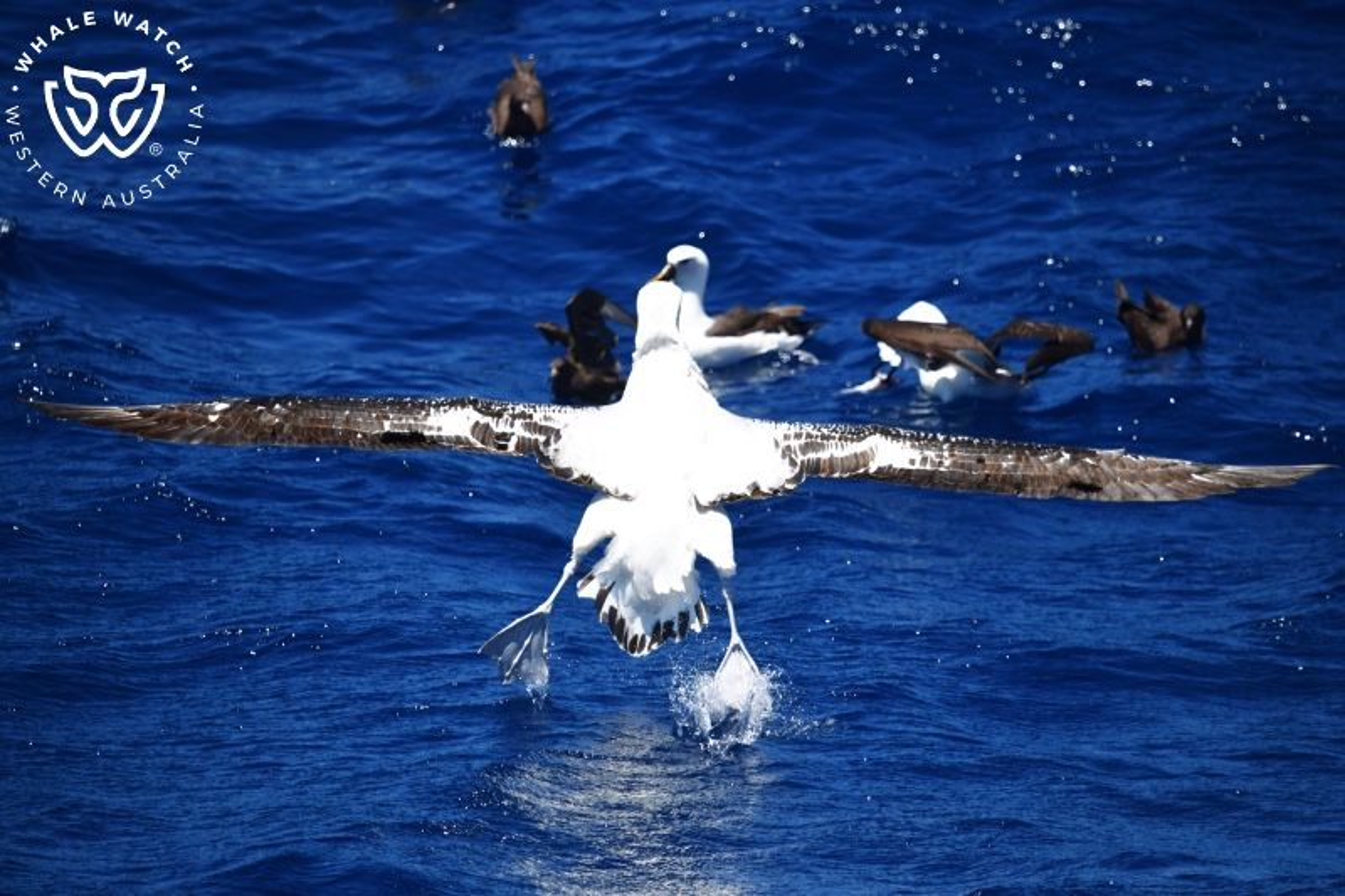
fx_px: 22411
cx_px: 672
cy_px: 448
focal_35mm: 600
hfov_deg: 3.4
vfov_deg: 2.3
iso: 800
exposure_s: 1/8000
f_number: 6.3
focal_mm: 600
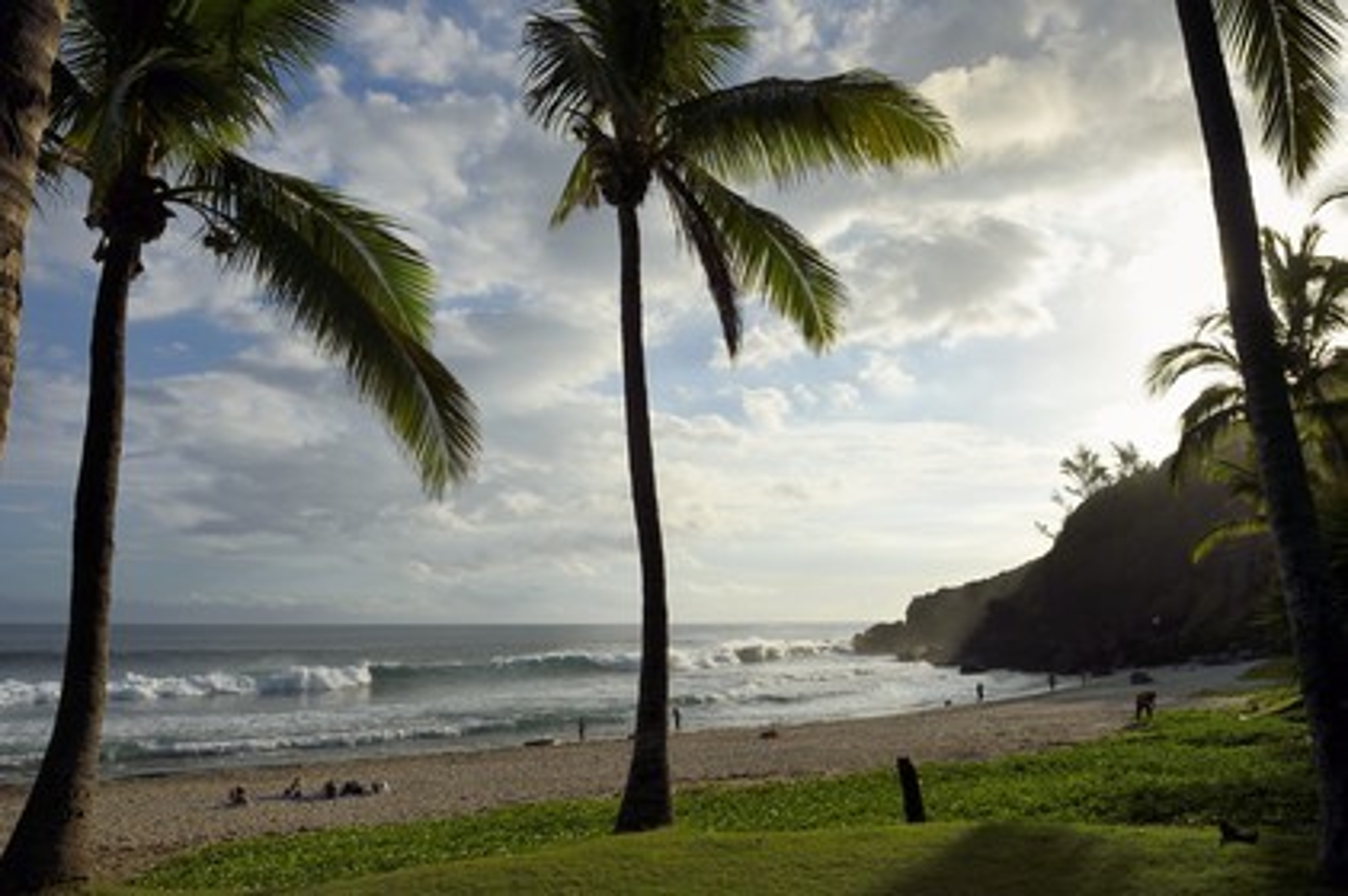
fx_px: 898
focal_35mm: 24
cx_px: 674
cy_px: 448
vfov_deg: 53.1
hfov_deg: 73.8
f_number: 16
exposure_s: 1/250
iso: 200
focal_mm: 24
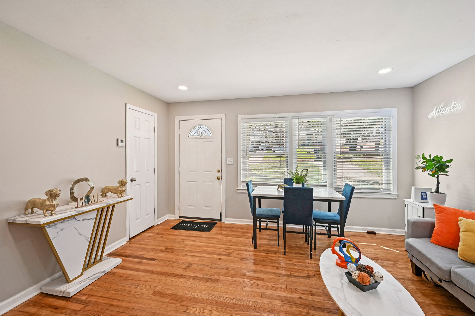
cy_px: 158
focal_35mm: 14
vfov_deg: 79.2
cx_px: 238
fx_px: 191
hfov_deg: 102.3
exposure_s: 1/20
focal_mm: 14.5
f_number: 8
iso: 100
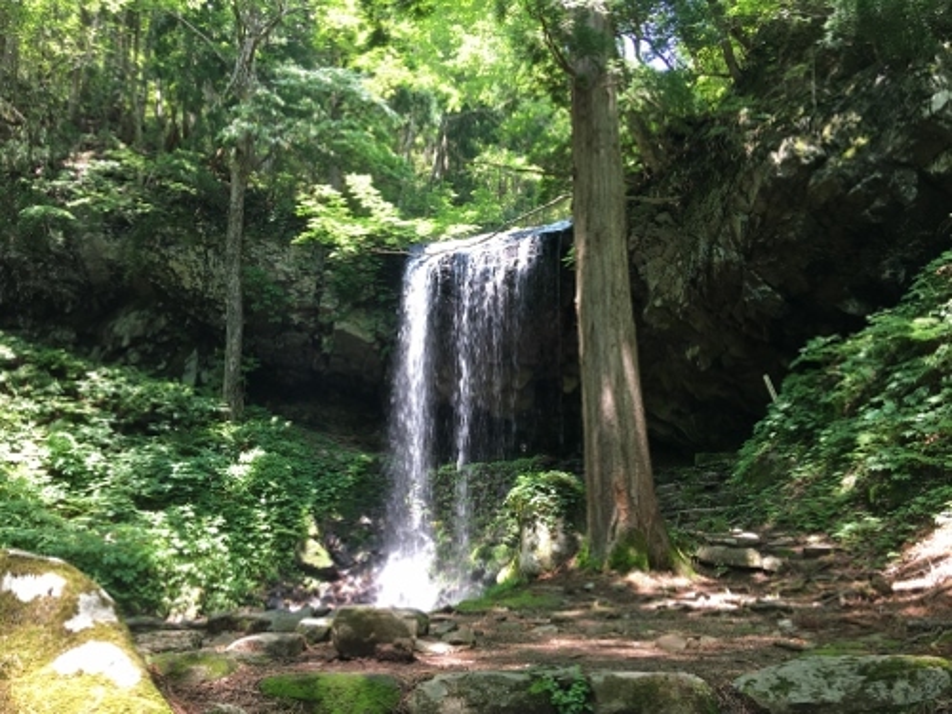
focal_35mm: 29
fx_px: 798
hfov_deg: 61.7
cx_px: 476
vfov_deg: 48.2
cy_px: 357
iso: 25
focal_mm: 4.15
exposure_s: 1/40
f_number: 2.2
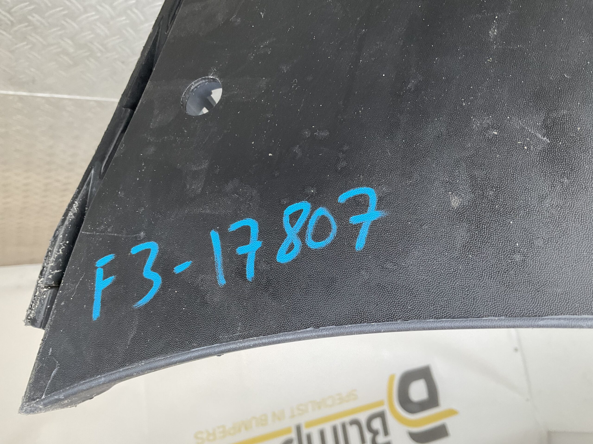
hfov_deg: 61.7
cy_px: 222
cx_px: 296
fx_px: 497
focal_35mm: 29
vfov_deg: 48.2
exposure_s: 1/60
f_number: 1.8
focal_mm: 3
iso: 125
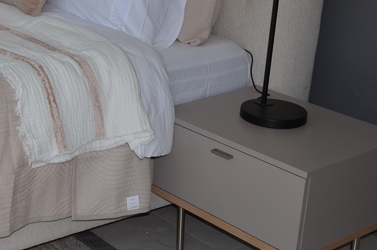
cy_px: 66
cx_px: -3
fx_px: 836
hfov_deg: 24.2
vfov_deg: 16.9
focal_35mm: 80
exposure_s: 1/250
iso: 100
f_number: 6.3
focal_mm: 22
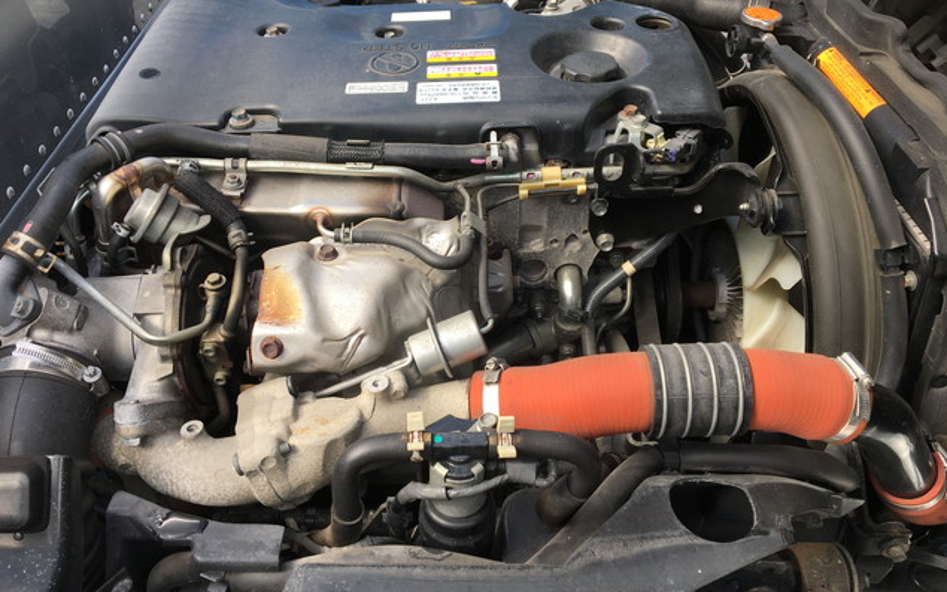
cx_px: 473
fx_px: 800
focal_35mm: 31
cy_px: 274
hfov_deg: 61.2
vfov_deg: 40.6
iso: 25
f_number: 2.2
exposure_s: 1/392
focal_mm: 4.15
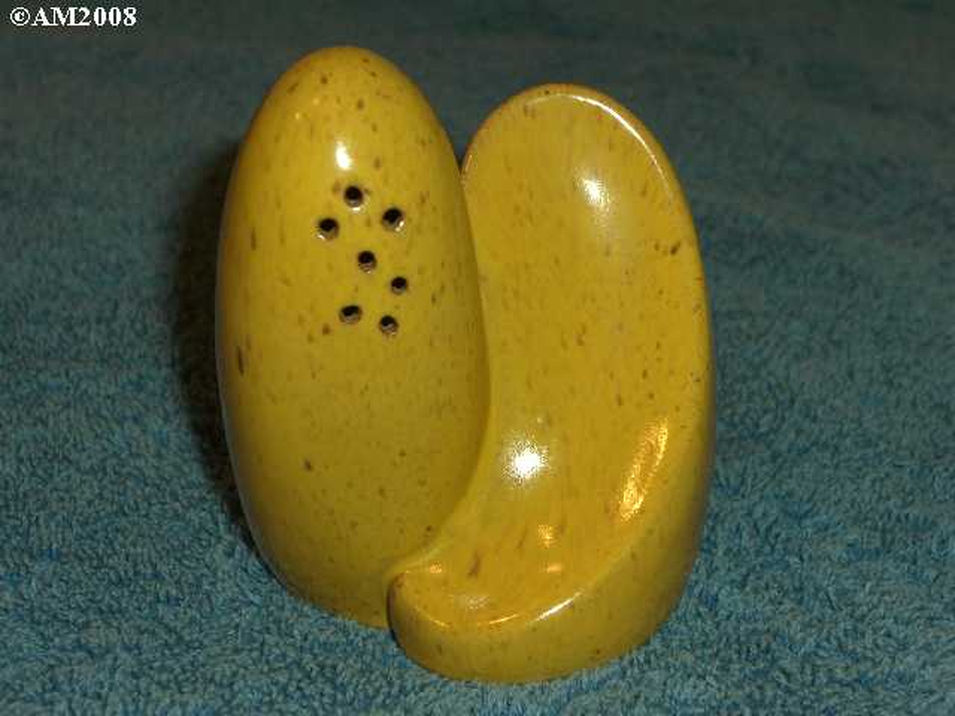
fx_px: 2566
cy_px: 358
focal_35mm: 93
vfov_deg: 15.9
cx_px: 478
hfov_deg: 21.1
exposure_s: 1/30
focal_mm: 19.4
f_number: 9.6
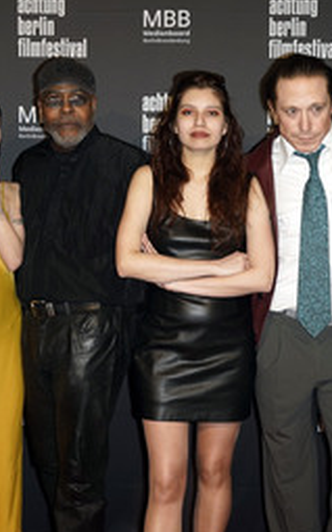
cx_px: 181
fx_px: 783
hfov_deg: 23.9
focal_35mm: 54
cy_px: 255
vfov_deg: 37.5
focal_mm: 30
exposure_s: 1/200
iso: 320
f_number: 5.6
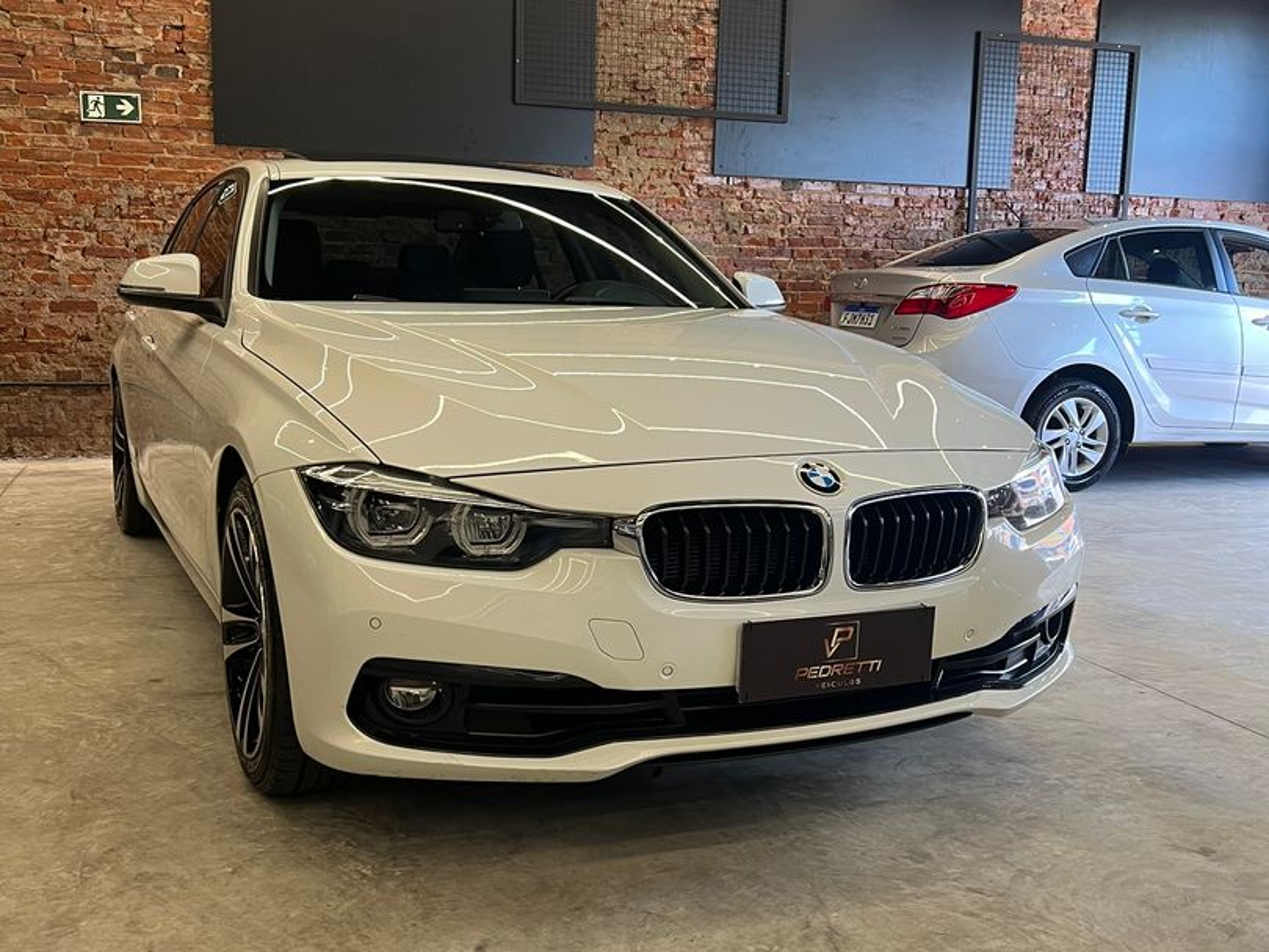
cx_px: 634
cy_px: 476
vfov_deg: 53.1
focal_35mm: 26
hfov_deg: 67.3
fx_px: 953
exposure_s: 1/60
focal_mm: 5.7
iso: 100
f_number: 1.5
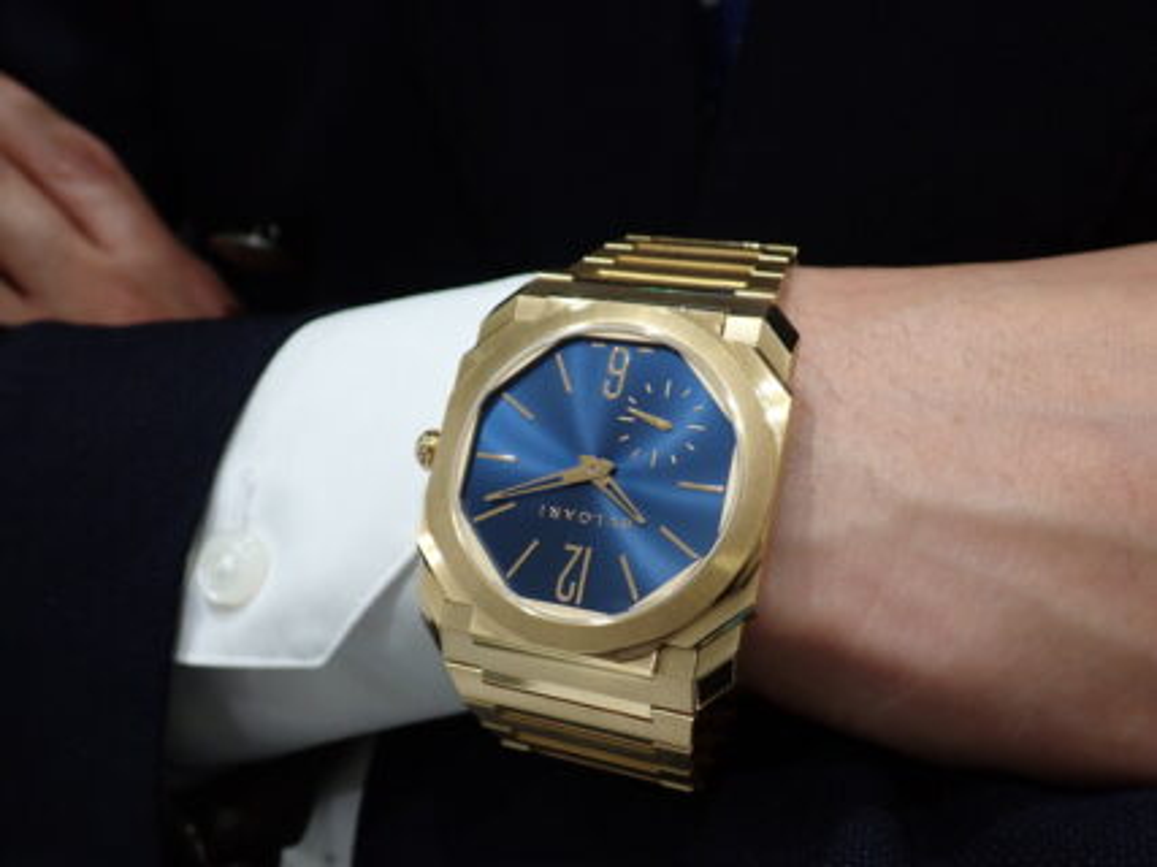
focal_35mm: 36
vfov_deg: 39.6
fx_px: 1203
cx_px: 578
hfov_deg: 51.4
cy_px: 434
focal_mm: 6.37
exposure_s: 1/80
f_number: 2.5
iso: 160
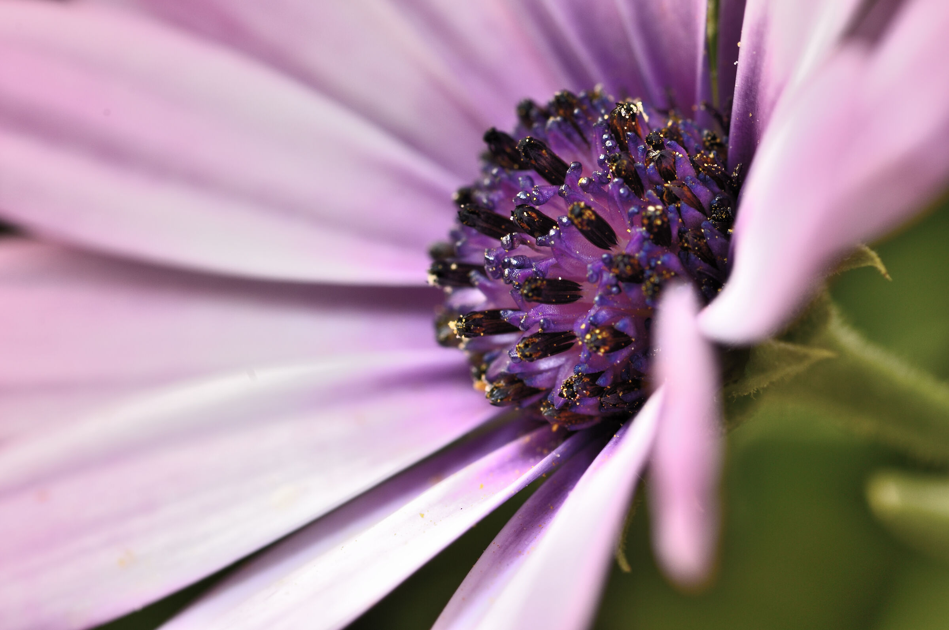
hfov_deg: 13.7
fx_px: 3949
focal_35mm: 150
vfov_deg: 9.1
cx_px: 474
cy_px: 315
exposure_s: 1/40
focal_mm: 100
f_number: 16
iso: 200
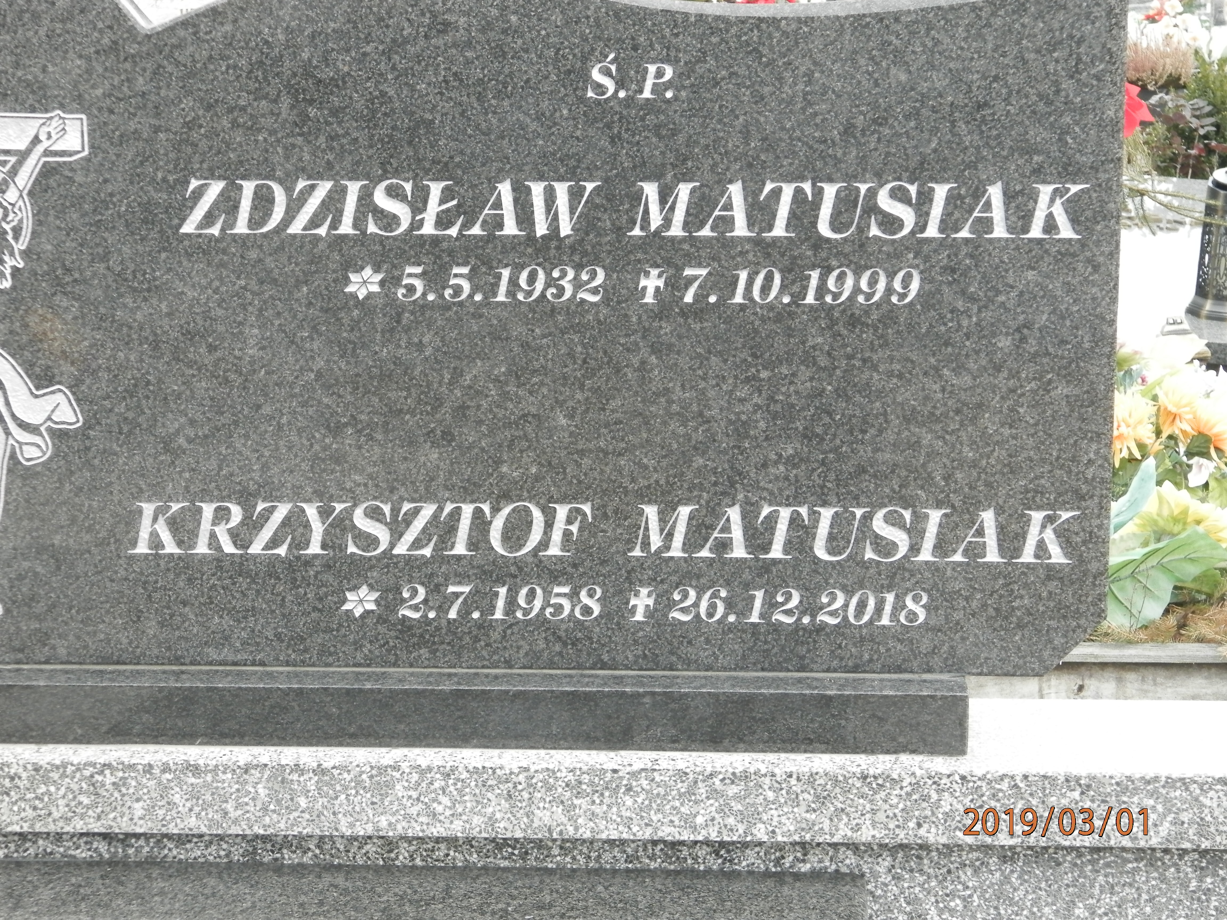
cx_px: 614
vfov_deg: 18.0
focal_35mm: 82
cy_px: 460
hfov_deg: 23.8
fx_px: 2907
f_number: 4.2
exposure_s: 1/125
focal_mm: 14.6
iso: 200
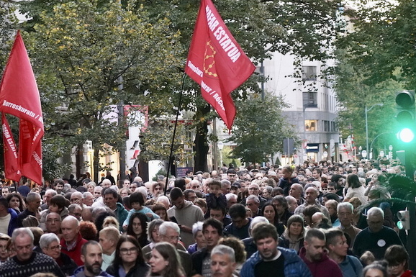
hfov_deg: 12.1
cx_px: 176
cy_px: 166
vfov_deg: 8.1
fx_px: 1964
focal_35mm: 170
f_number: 4
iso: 8000
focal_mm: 105
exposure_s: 1/400
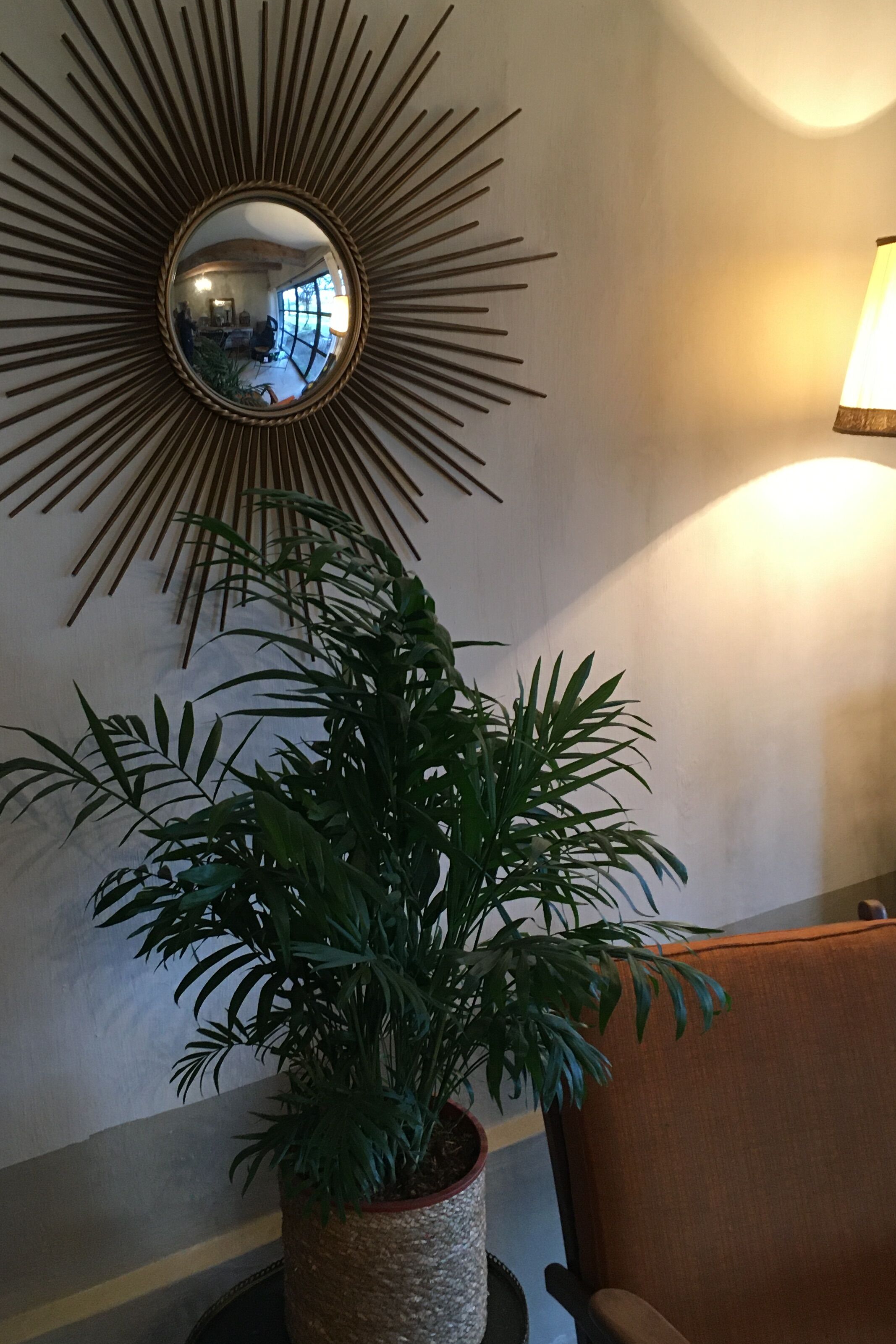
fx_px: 1418
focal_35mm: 38
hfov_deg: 34.9
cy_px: 656
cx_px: 339
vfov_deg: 50.7
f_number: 2.2
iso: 160
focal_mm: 4.15
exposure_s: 1/33
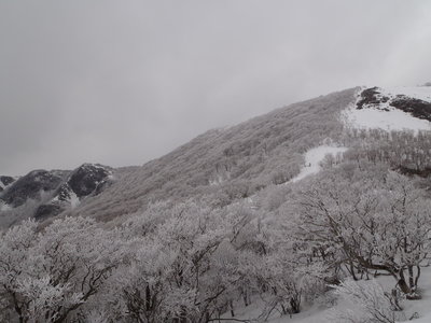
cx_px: 216
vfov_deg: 49.7
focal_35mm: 28
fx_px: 349
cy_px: 162
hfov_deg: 63.4
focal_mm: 5
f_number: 4.5
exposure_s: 1/500
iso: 80
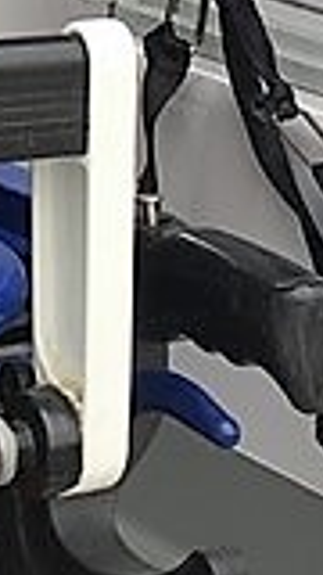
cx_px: -194
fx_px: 3274
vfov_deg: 9.3
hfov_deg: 5.6
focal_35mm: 215
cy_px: -658
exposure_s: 1/128
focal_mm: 4.15
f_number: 2.2
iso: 25
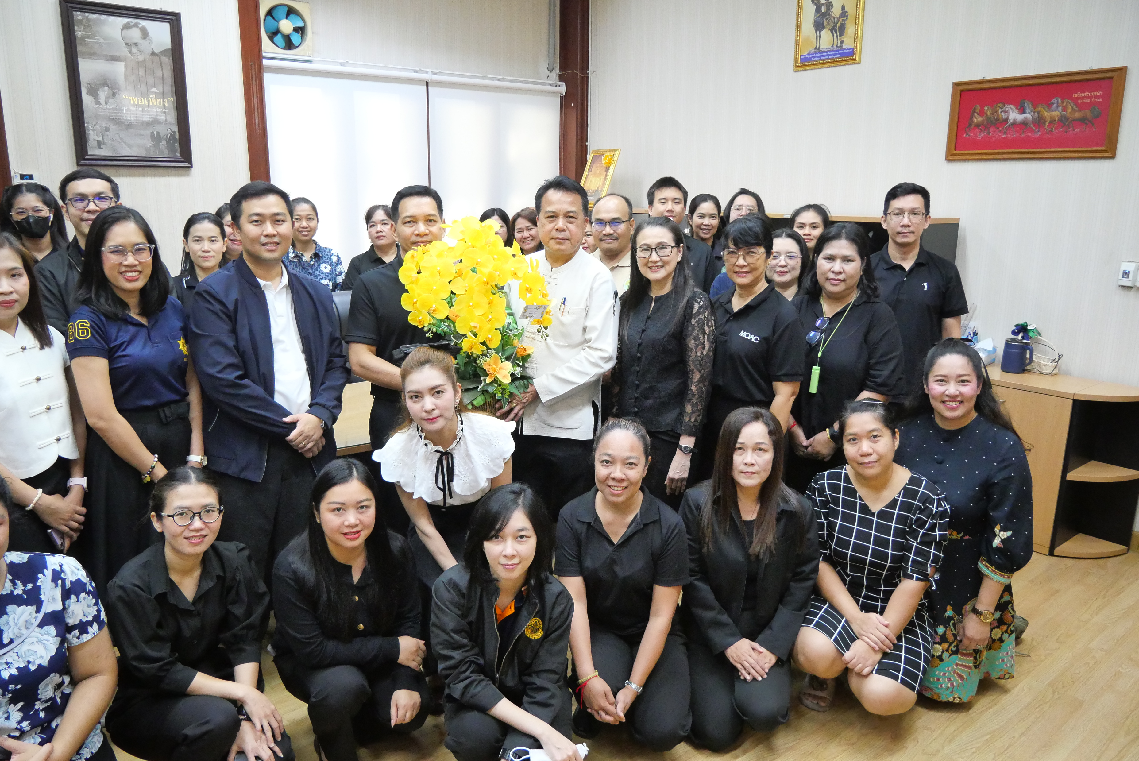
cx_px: 570
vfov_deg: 53.2
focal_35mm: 24
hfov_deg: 73.7
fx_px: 760
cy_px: 380
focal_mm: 12
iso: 3200
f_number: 3.5
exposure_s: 1/80
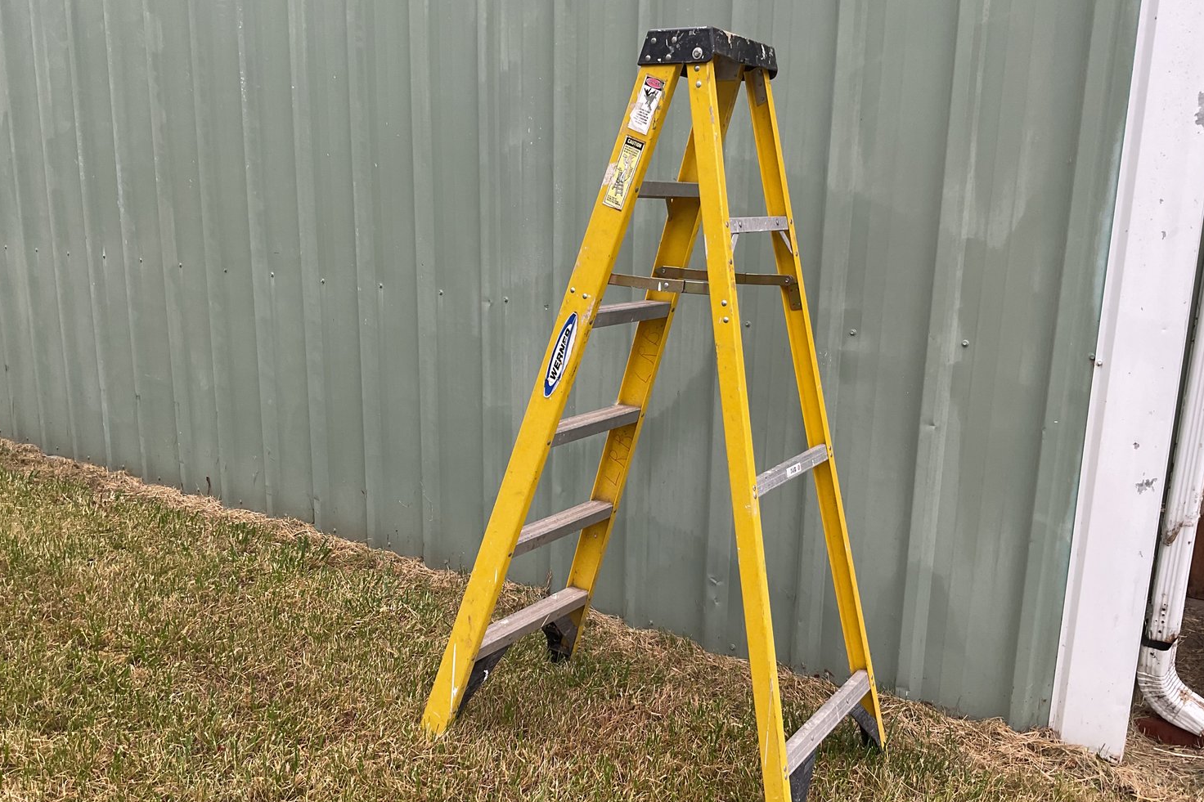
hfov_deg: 60.3
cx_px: 600
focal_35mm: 31
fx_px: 1037
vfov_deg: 42.3
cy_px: 436
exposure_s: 1/120
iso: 25
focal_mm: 3
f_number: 1.8
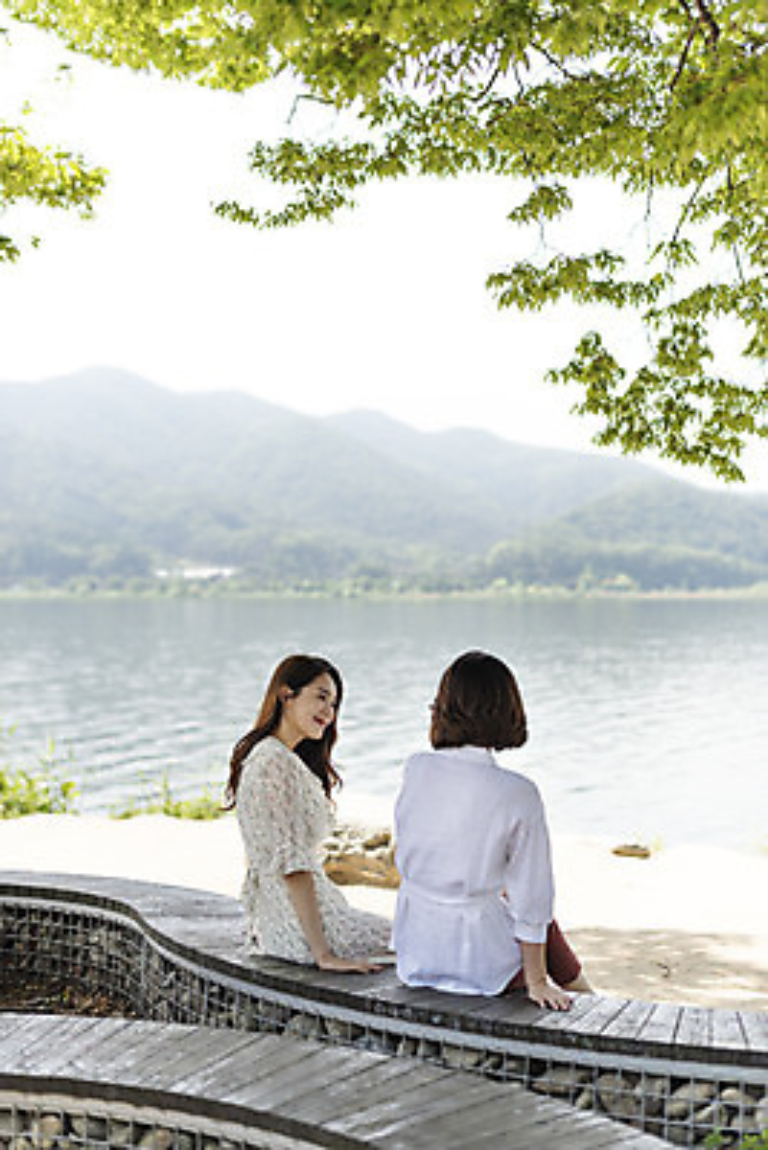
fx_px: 1598
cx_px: 384
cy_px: 575
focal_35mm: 50
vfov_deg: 39.6
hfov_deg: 27.0
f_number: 2.2
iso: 100
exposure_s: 1/4000
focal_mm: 50
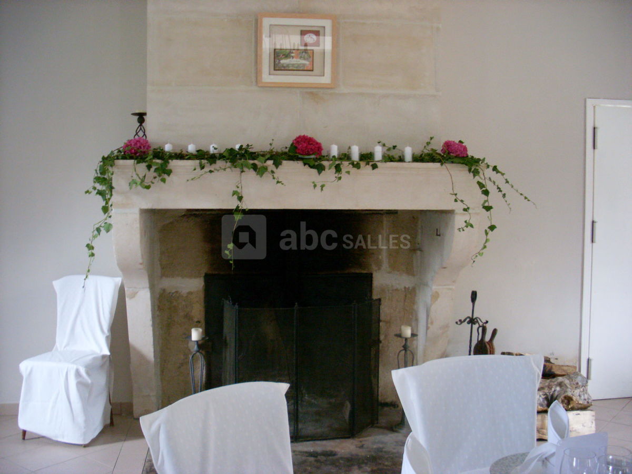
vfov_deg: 37.7
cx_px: 316
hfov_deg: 49.0
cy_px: 237
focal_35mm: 38
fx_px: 694
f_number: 3
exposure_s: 1/10
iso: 200
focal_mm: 6.3
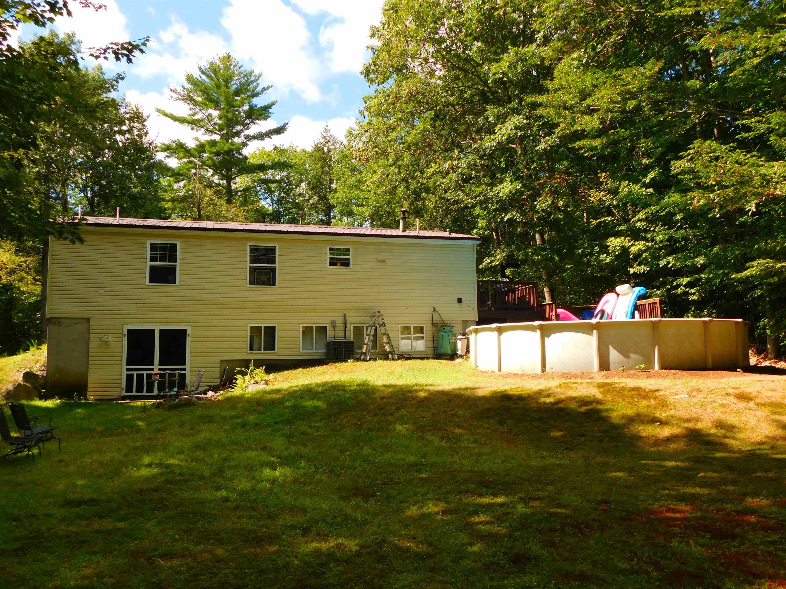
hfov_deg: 60.0
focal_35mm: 30
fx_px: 681
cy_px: 294
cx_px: 393
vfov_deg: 46.8
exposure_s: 1/640
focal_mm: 5.3
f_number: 3.2
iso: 125
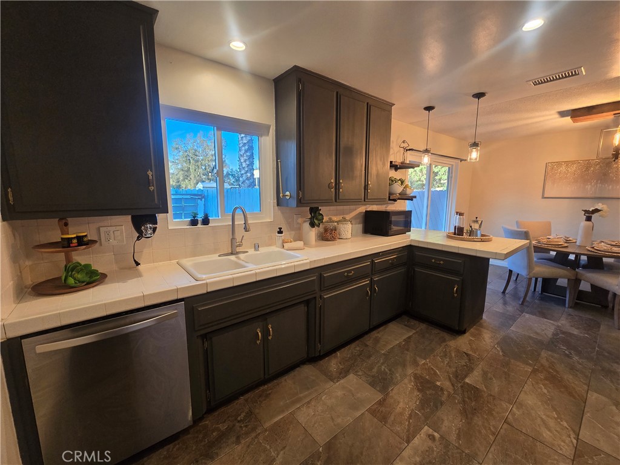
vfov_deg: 89.9
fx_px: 233
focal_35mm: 13
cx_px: 310
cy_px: 232
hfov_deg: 106.2
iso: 250
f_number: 2.2
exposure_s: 1/60
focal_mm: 2.2
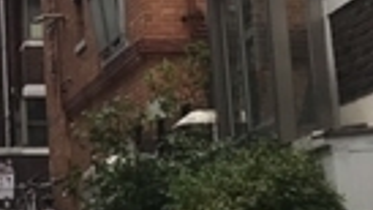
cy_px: -140
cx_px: -199
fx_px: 1543
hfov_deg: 13.0
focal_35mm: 156
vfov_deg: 7.6
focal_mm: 3.99
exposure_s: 1/1497
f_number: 1.8
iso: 20
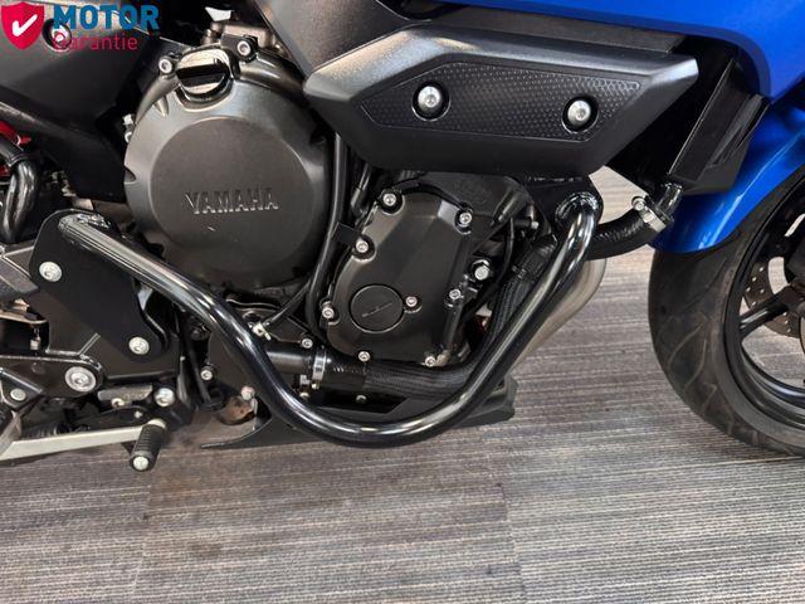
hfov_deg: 71.6
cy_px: 302
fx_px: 558
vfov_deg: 56.8
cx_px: 402
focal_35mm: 24
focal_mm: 6.76
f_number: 1.78
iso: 800
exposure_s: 1/25
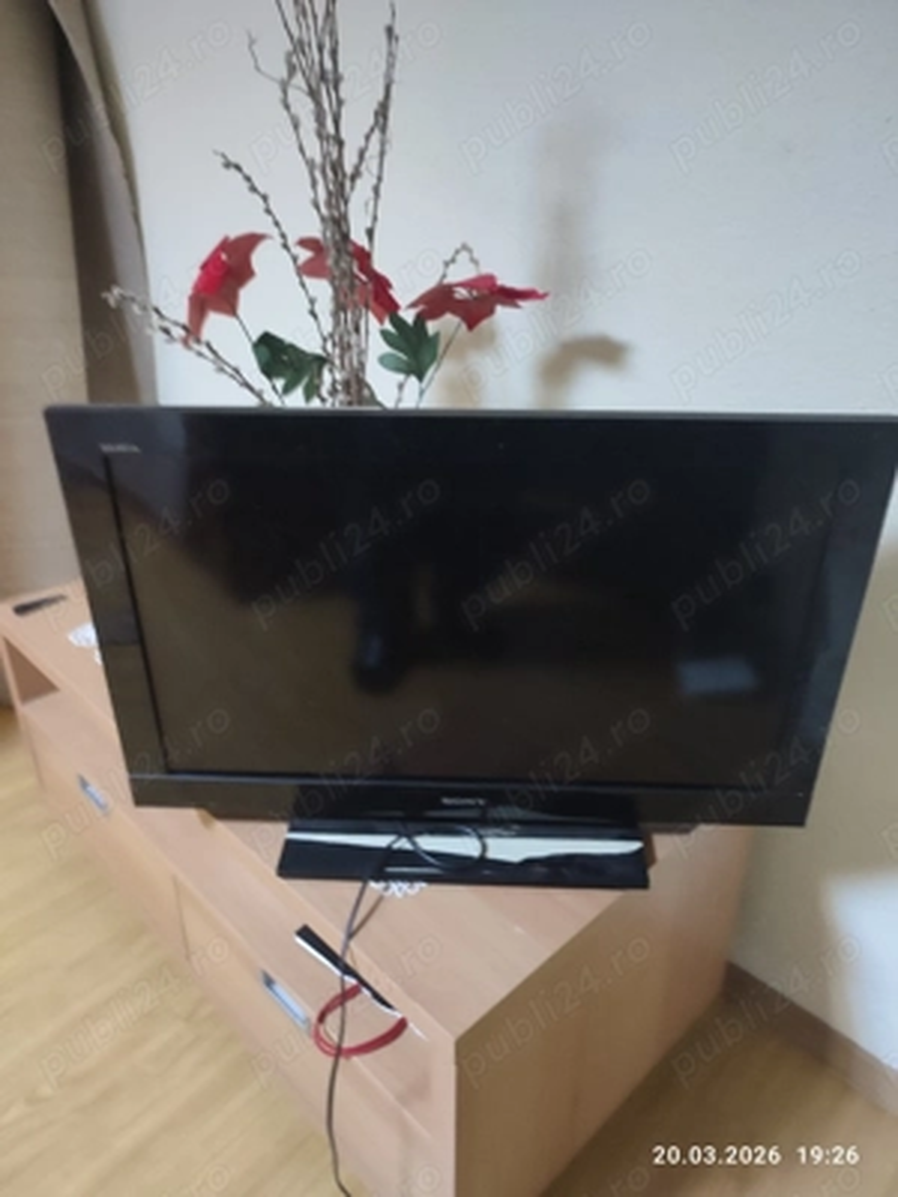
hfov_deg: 54.9
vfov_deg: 69.4
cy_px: 598
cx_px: 449
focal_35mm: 25
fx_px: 865
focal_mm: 6.04
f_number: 1.9
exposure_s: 1/17
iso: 1712
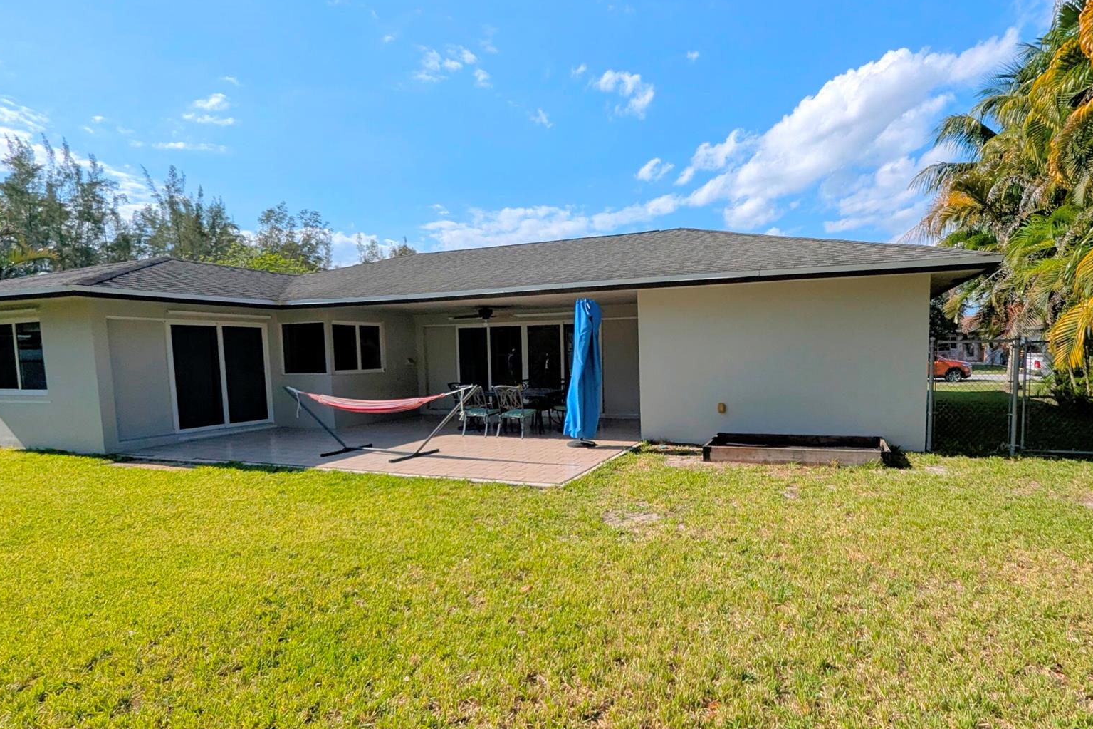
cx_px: 616
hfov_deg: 89.5
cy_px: 403
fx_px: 546
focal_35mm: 18
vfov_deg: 67.2
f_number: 2.2
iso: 47
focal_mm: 1.95
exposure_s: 1/2762
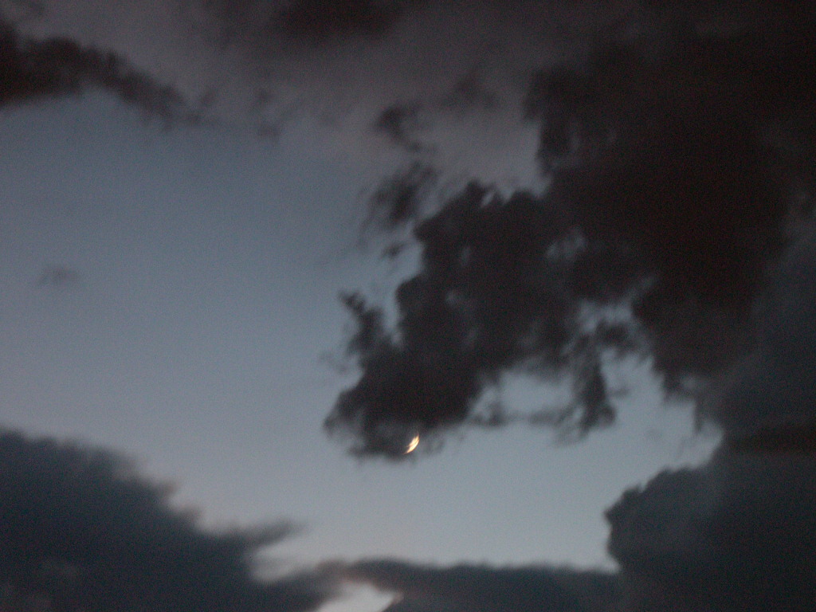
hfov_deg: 17.3
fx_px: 2687
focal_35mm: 114
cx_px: 408
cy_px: 306
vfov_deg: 13.0
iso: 400
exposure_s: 1/2.9
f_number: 4.9
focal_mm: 24
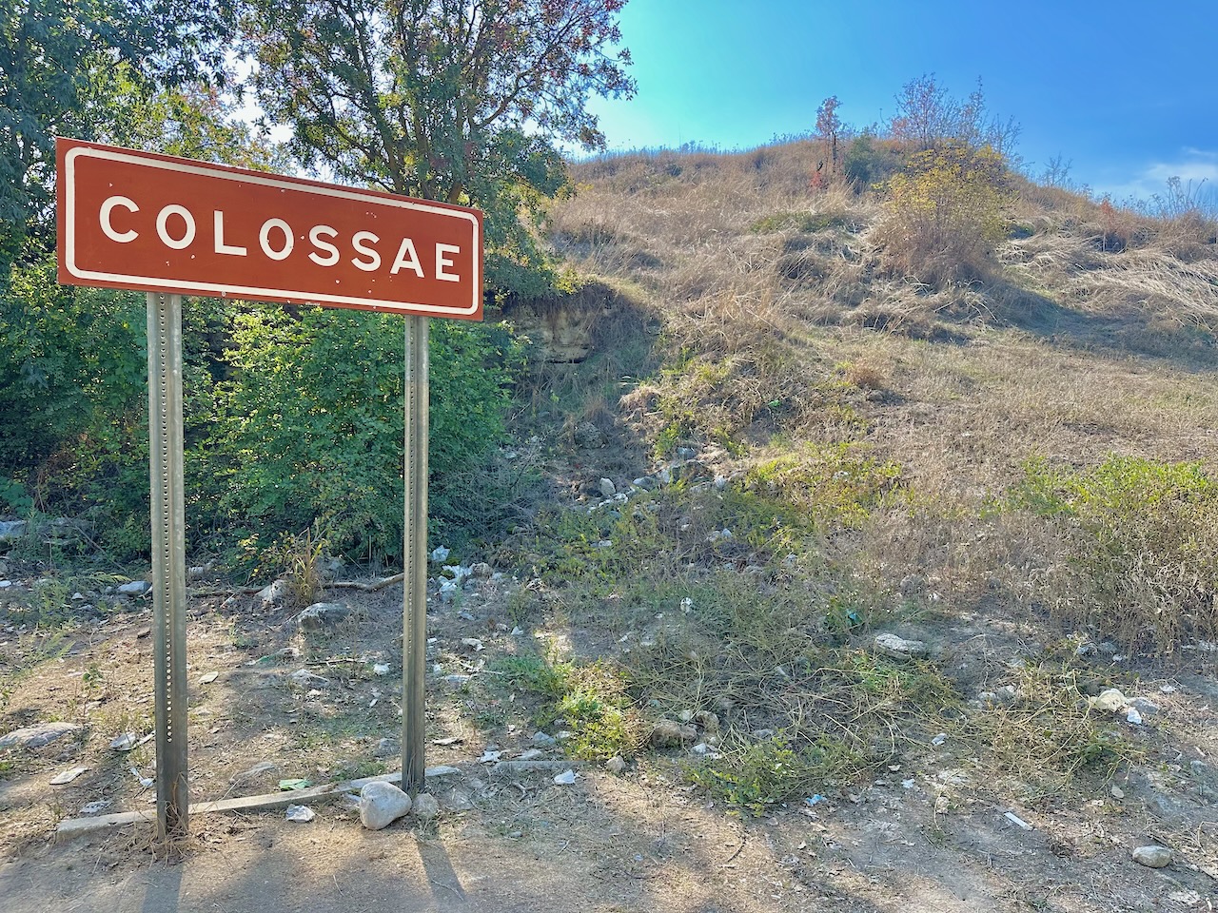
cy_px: 456
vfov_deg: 56.8
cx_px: 609
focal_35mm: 24
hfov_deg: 71.6
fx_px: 844
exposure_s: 1/1107
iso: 80
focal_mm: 6.86
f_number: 1.78
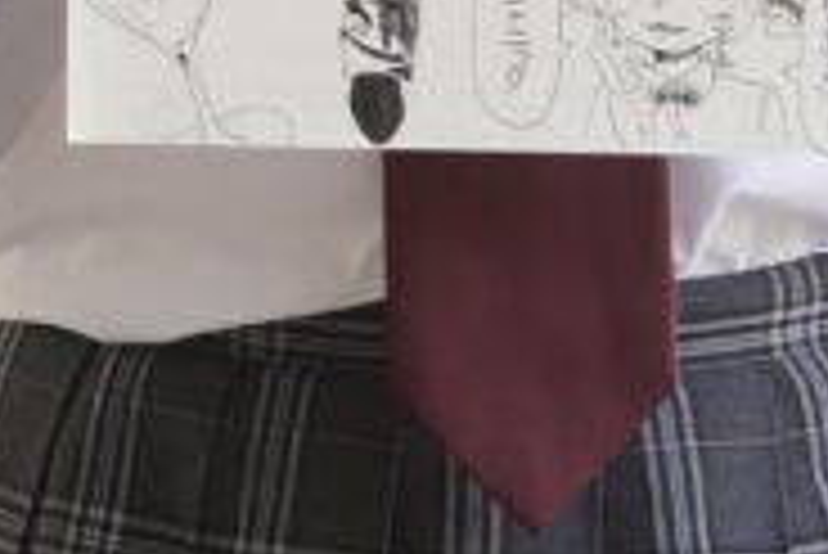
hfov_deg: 7.8
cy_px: -673
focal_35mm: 259
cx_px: -382
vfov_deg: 5.2
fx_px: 5957
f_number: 6.3
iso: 320
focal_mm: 31
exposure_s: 1/50
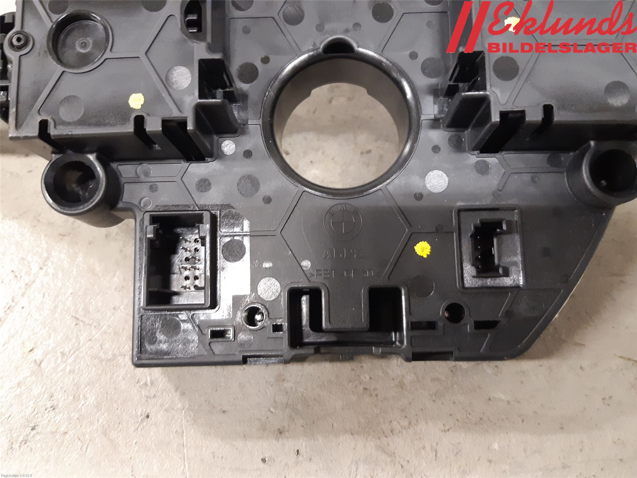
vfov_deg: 53.1
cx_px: 318
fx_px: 478
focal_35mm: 26
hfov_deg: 67.3
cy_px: 239
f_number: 1.7
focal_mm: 3.93
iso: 320
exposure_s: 1/25
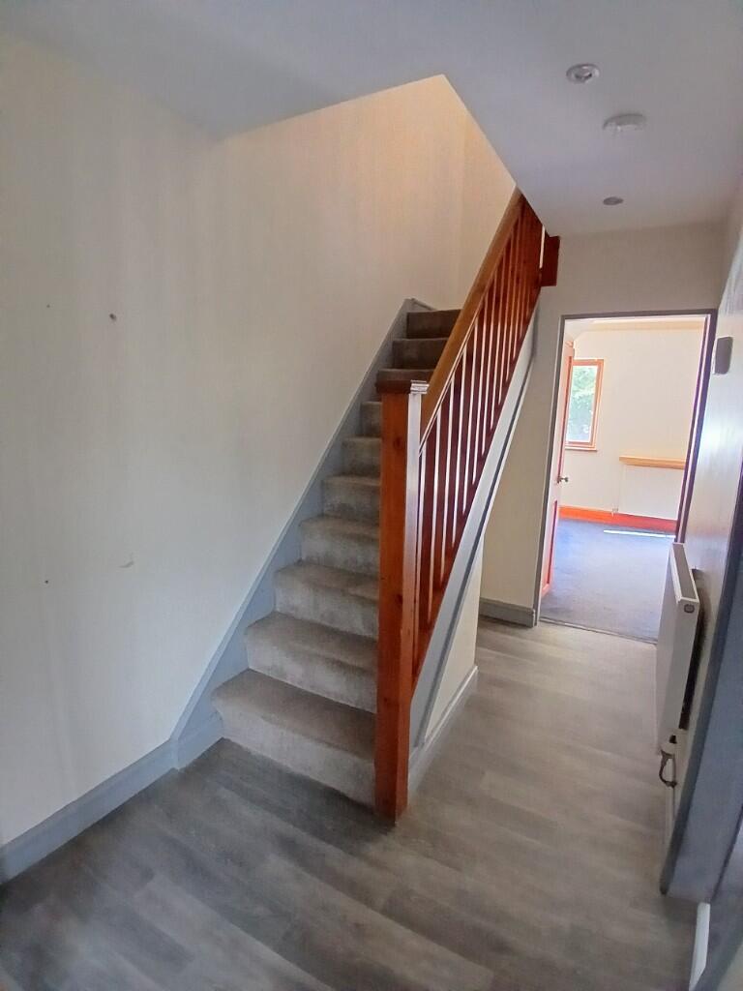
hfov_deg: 74.7
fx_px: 487
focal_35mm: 17
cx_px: 372
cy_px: 496
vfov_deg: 91.0
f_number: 2.2
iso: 800
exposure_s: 1/25
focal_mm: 1.4
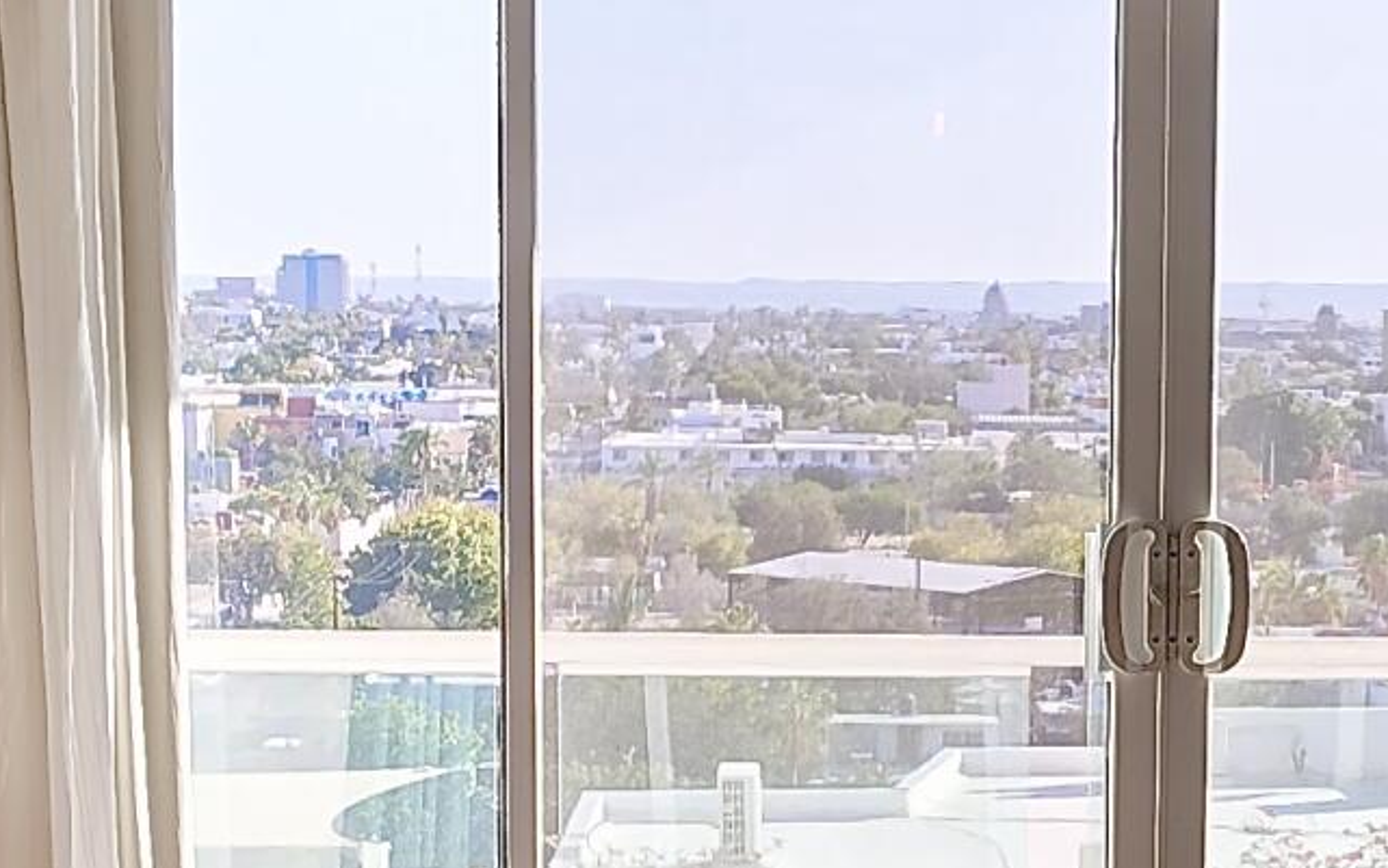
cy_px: 894
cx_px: 1109
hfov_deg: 17.4
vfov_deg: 10.9
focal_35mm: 119
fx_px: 4503
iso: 100
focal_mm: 5.56
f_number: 1.8
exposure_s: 1/254
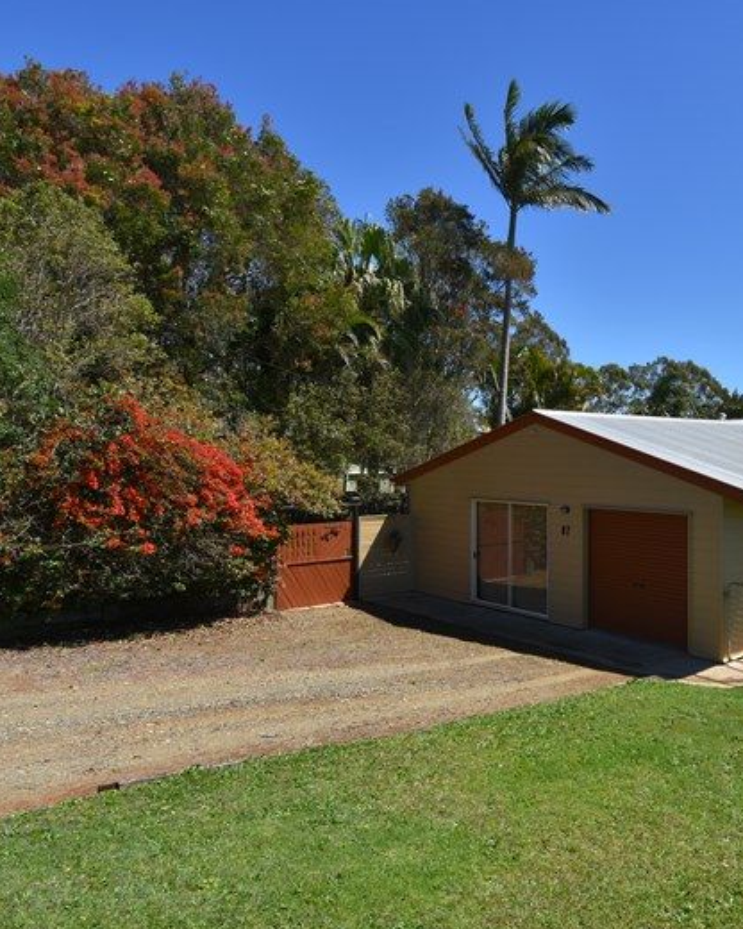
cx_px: 682
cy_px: 465
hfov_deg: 48.5
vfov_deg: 66.0
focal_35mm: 26
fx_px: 715
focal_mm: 12
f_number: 8
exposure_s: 1/500
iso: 140
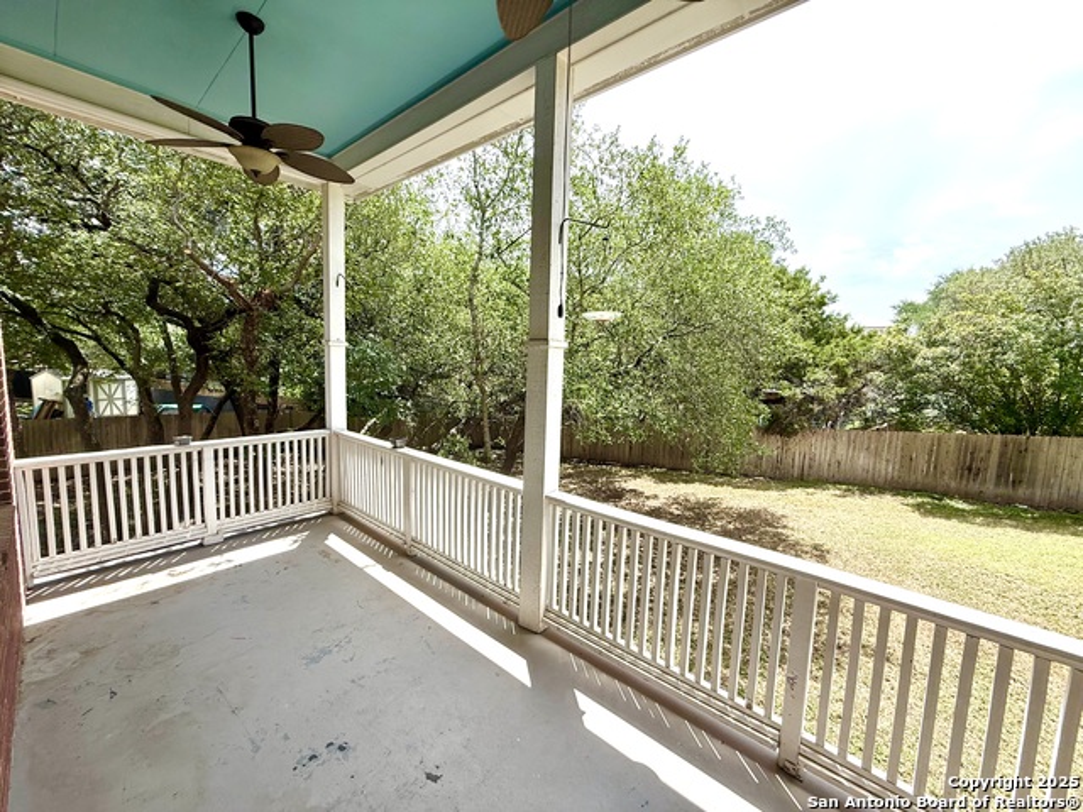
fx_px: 438
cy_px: 406
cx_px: 542
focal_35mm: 14
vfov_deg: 85.7
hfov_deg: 102.1
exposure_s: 1/888
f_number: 2.2
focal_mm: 2.22
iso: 64
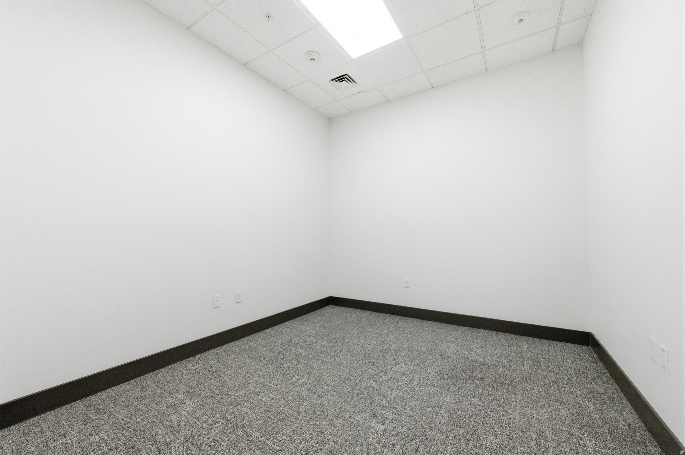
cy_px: 228
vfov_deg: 81.1
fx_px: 266
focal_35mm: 14
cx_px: 342
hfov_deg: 104.3
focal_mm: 14
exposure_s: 1/1000
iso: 5600
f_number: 9
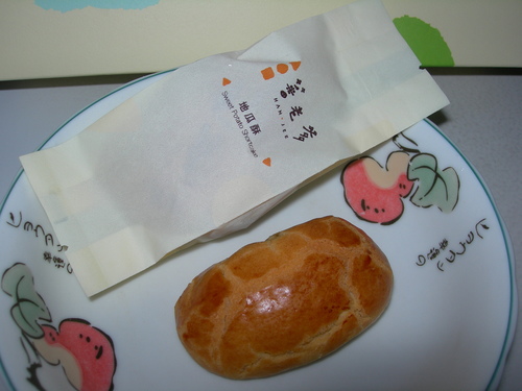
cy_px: 196
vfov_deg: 37.7
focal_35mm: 38
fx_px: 573
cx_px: 261
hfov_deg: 49.0
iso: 50
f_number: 4.8
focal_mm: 7.8
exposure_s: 1/60.1
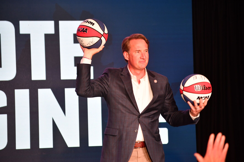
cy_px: 81
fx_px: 1471
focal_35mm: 217
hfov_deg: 9.5
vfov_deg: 6.3
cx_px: 122
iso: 1100
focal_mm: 145
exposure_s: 1/250
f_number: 4.8
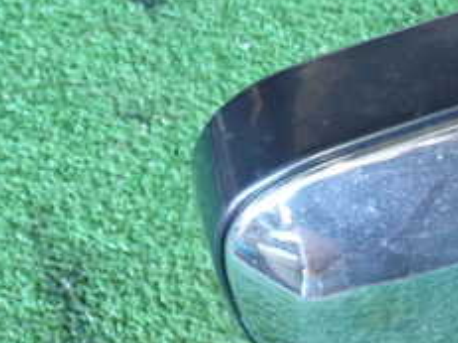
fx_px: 1098
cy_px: 145
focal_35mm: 83
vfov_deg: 17.8
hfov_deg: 21.8
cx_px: 553
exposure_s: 1/30
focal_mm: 5.79
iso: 320
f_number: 2.4
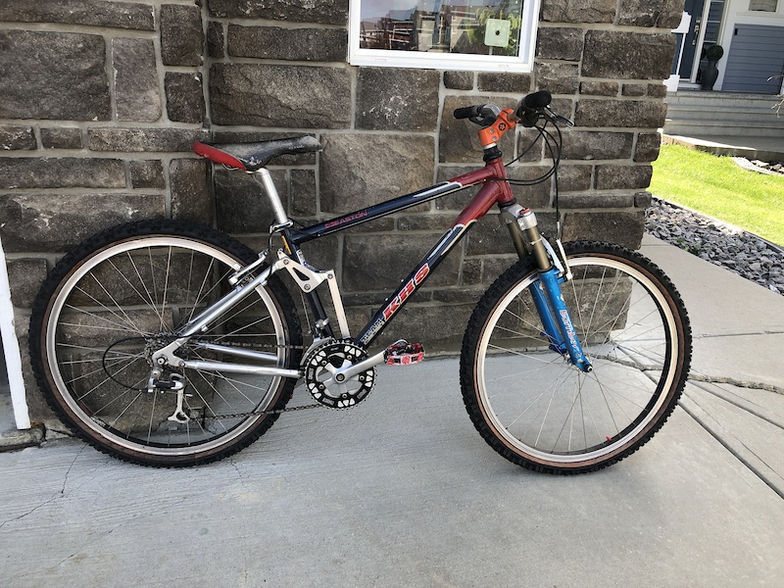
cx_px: 392
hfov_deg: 63.4
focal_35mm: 28
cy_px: 294
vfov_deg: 49.7
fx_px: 634
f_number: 1.8
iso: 20
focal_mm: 4
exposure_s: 1/262
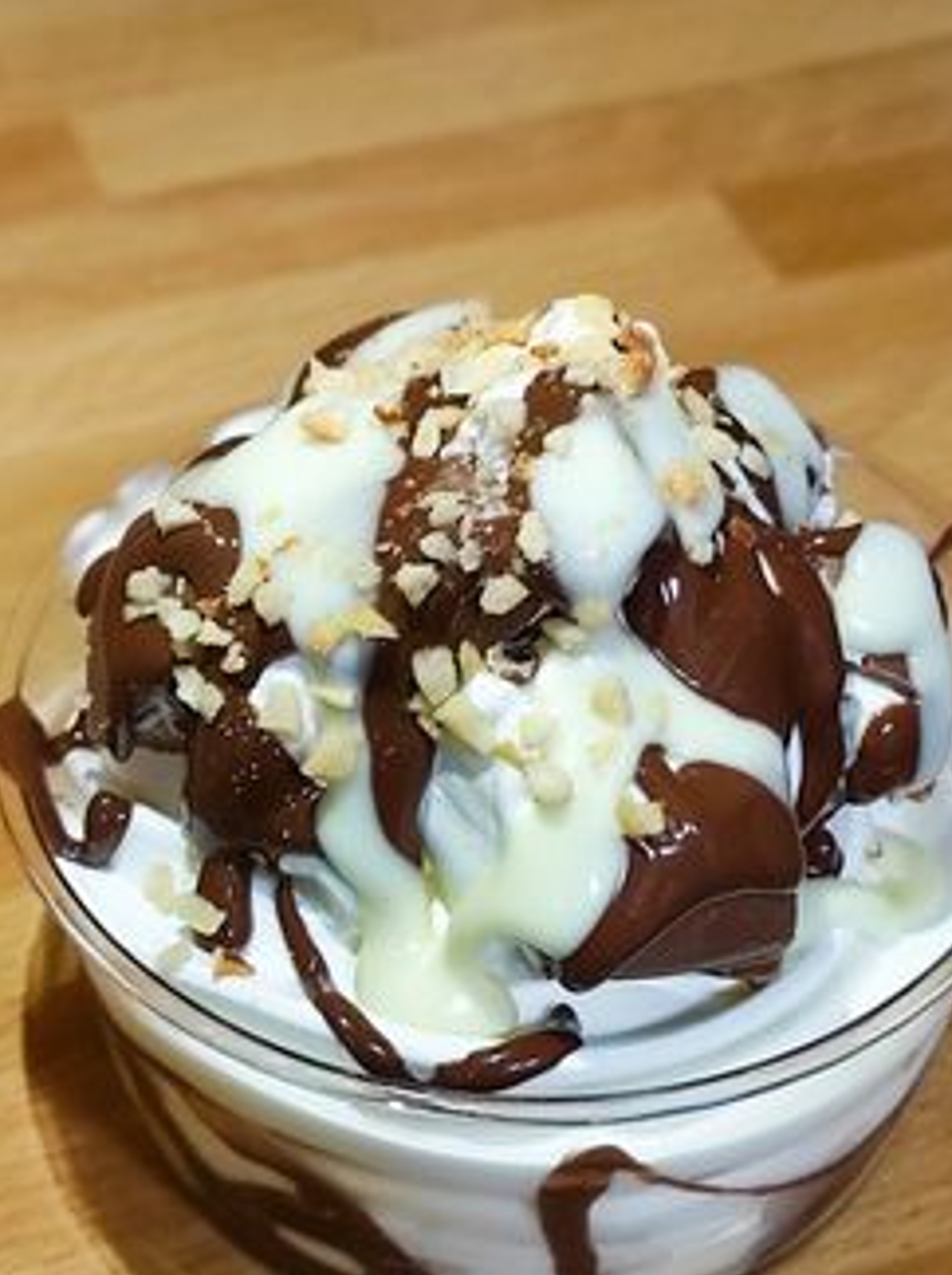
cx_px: 547
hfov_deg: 42.7
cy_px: 732
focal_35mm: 33
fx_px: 1213
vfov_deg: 55.2
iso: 282
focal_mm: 5.43
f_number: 1.89
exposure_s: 1/50
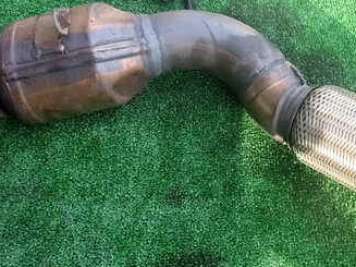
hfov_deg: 34.9
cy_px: 87
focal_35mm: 55
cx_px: 206
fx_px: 565
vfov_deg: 26.4
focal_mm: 5.4
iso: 100
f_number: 2.3
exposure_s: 1/160
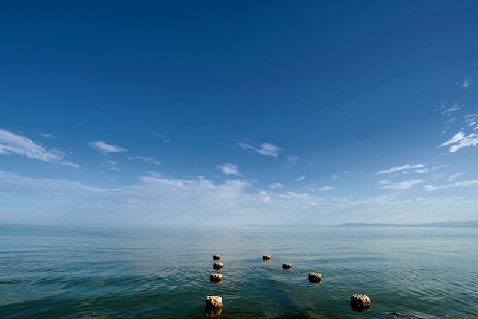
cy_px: 160
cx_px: 239
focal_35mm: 18
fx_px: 239
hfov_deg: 90.0
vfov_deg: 67.4
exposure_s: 1/250
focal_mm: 18
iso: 200
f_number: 10
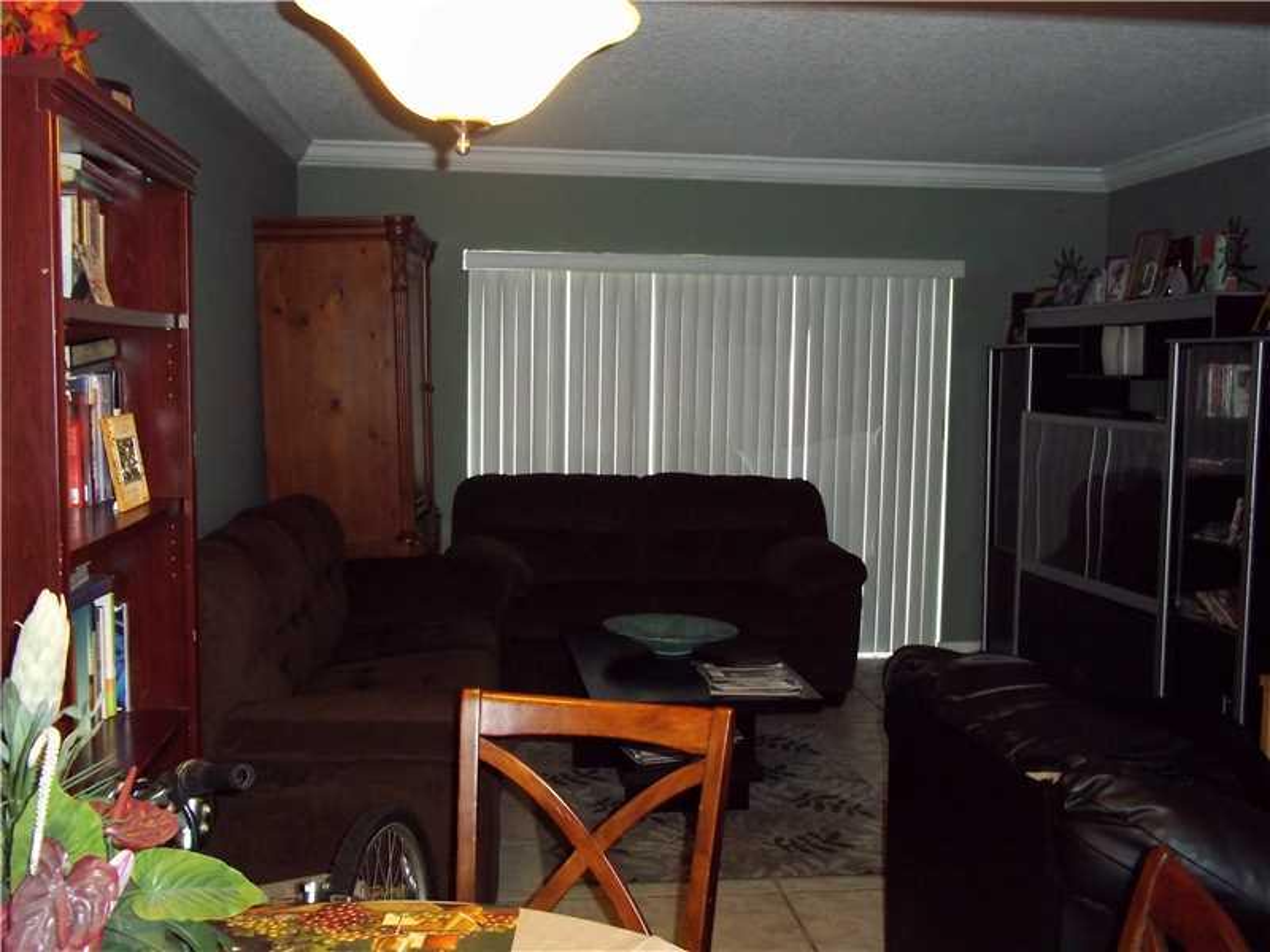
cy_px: 476
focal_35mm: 36
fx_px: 1321
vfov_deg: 39.7
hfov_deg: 51.4
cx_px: 635
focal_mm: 6.5
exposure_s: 1/30
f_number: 3.1
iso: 320
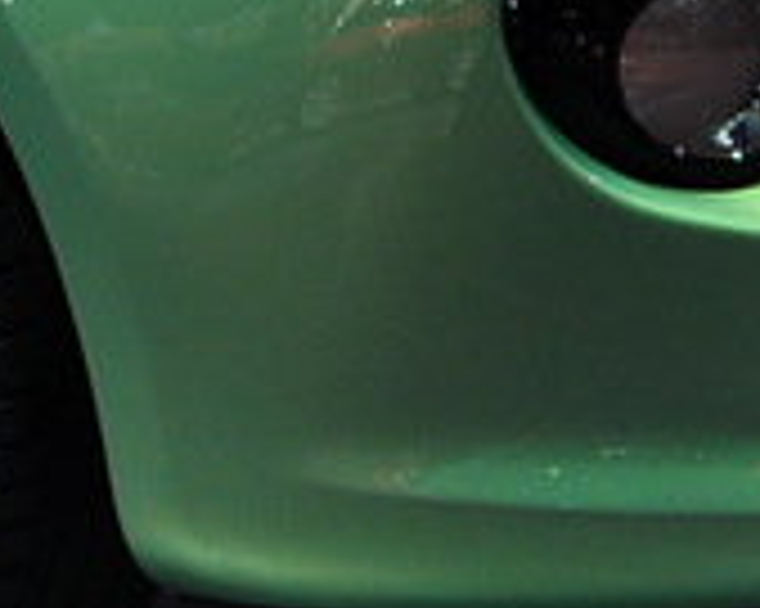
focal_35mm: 300
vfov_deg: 5.1
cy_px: -556
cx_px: -598
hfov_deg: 6.3
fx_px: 6744
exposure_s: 1/60
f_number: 8
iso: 320
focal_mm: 30
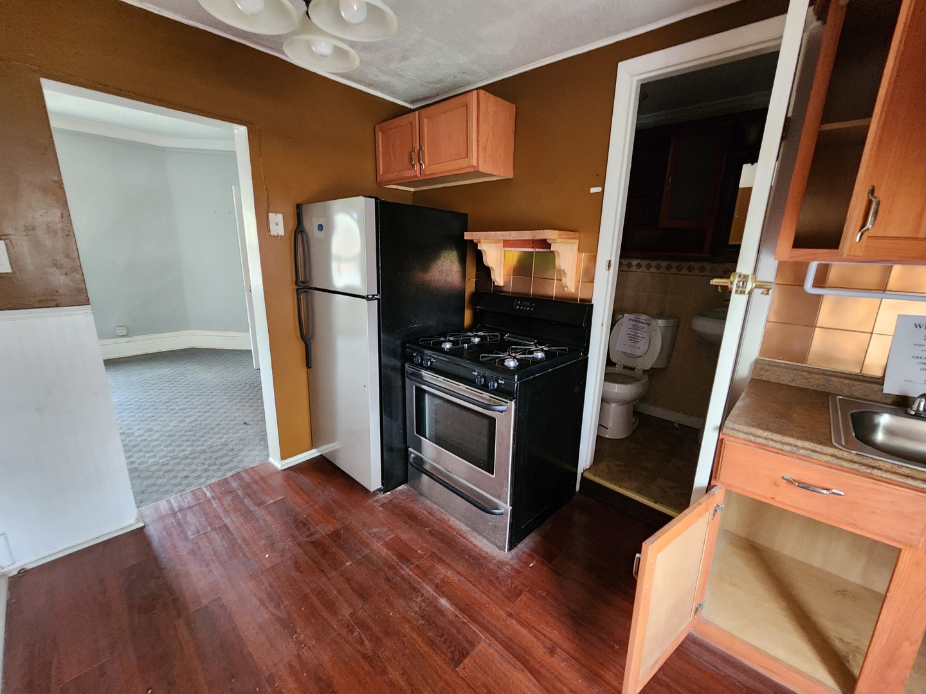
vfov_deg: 89.9
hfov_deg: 106.2
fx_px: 348
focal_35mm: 13
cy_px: 347
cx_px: 463
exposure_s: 1/30
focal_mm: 2.2
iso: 640
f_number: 2.2
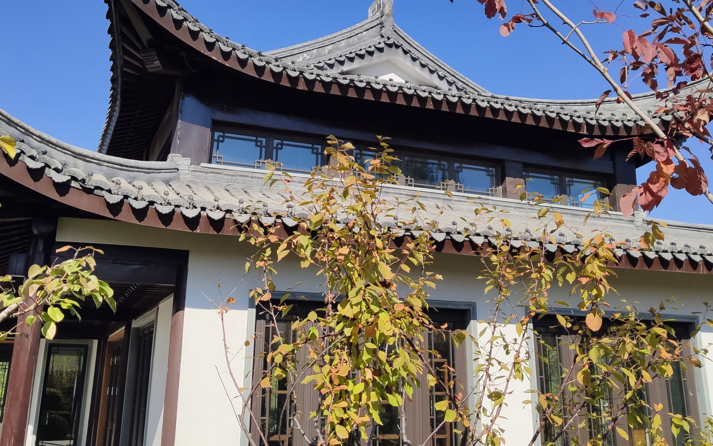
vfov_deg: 33.1
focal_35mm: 38
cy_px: 128
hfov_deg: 51.5
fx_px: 738
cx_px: 347
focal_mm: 4.75
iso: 112
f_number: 1.75
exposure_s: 1/3538
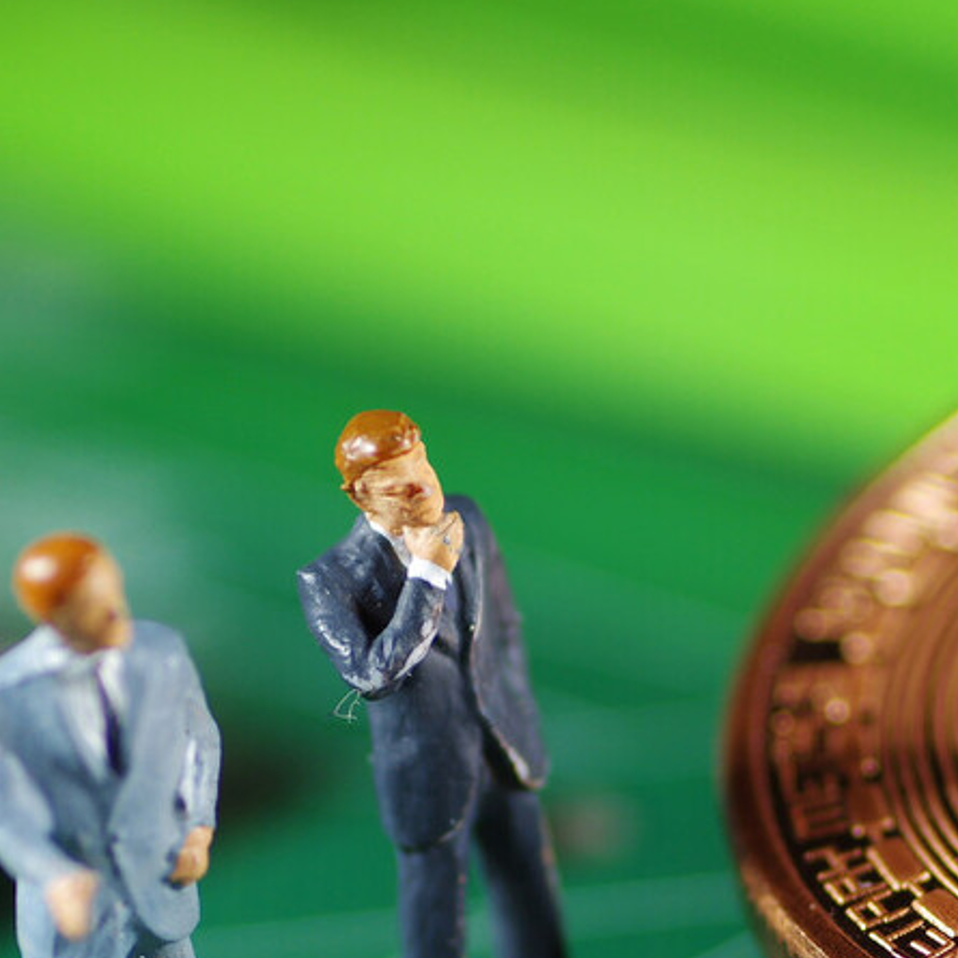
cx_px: 999
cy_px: 783
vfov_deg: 5.1
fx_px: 10771
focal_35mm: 344
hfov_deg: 5.1
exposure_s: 1/200
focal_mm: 100
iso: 200
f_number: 4
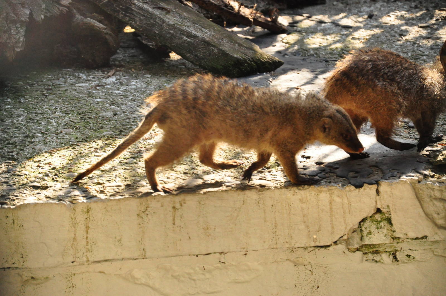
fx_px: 1949
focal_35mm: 158
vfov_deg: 8.7
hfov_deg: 13.1
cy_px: 148
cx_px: 223
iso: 2500
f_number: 8
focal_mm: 105
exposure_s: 1/1000
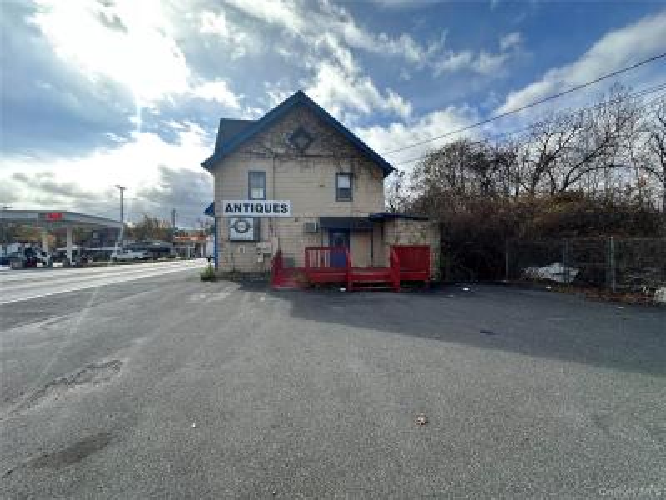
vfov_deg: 85.7
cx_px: 333
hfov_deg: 102.1
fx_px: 269
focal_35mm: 14
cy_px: 250
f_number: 2.2
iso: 40
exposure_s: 1/796
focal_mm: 2.22
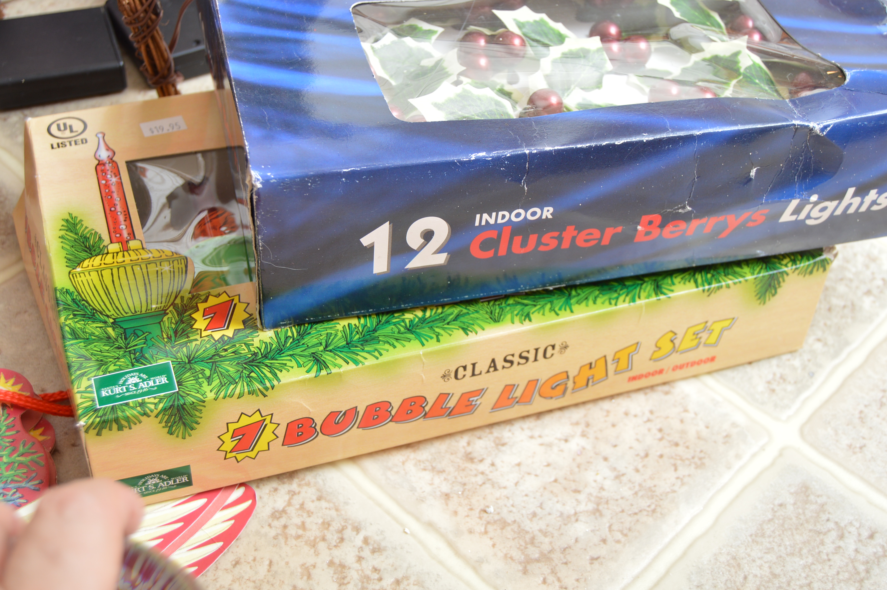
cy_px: 295
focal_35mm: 45
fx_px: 1108
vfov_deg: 29.8
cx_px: 444
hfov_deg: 43.6
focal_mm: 30
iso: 200
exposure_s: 1/160
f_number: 4.2
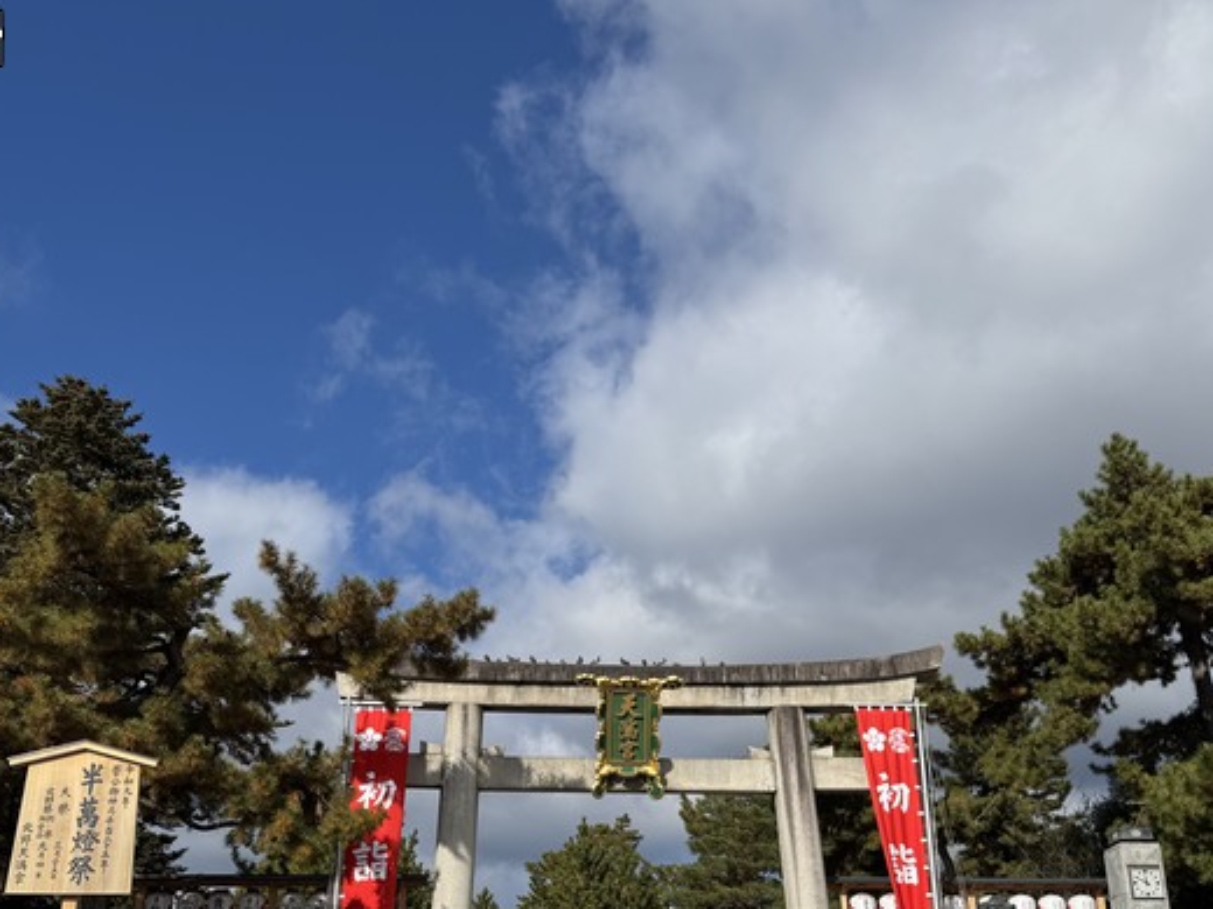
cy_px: 679
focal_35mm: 36
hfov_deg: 51.3
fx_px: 1261
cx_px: 579
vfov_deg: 38.6
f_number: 1.78
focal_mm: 6.76
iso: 80
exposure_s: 1/7092
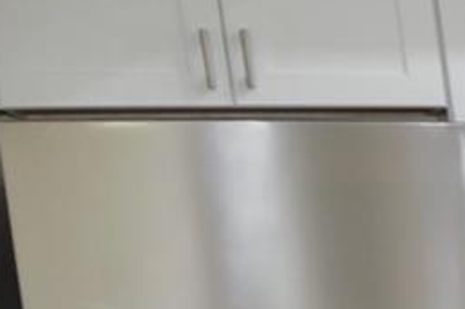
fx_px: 1432
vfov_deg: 11.9
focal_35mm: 111
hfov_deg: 12.1
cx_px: 1282
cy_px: 414
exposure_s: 1/80
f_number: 4.5
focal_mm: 12
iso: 200
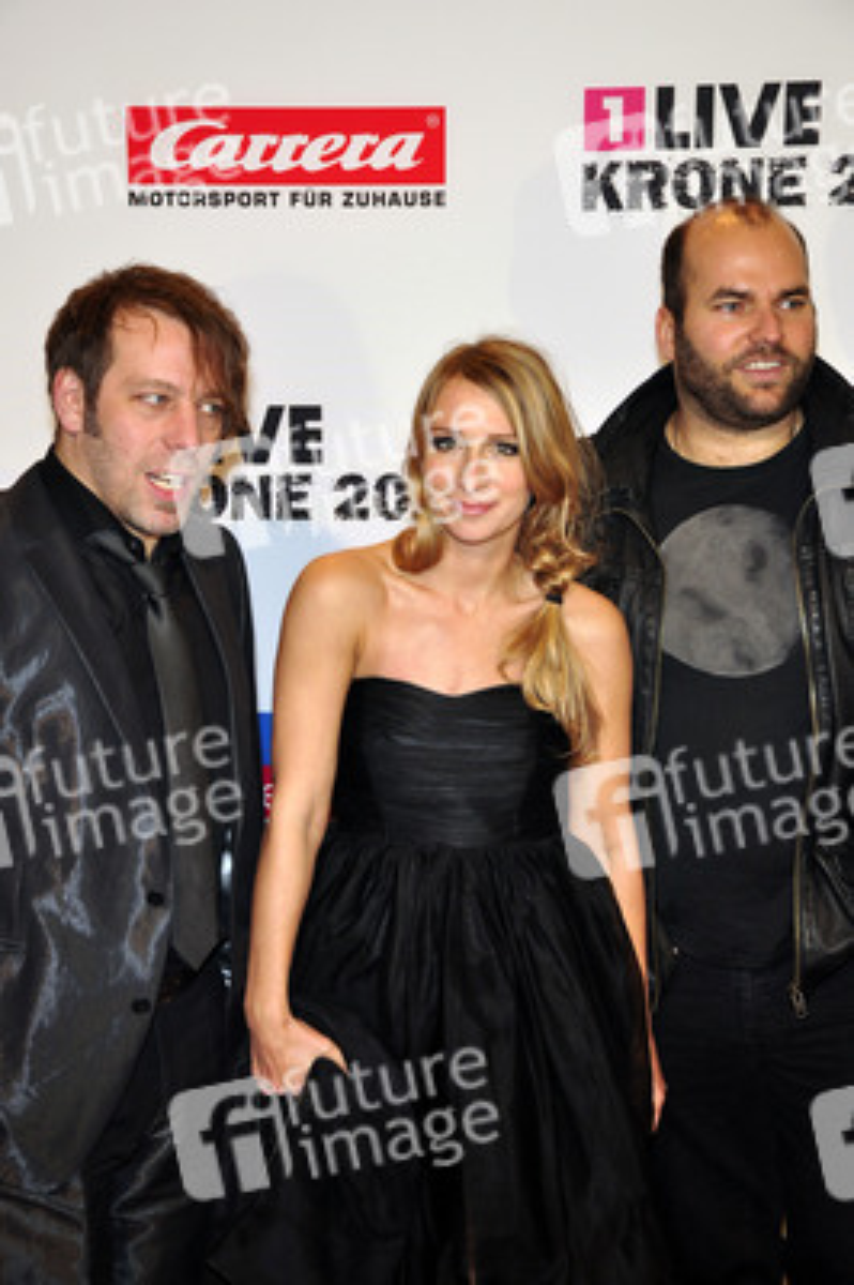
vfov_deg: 26.0
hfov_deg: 17.5
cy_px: 642
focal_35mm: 78
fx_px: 2780
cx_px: 427
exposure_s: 1/160
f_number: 5.6
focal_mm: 52
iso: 400
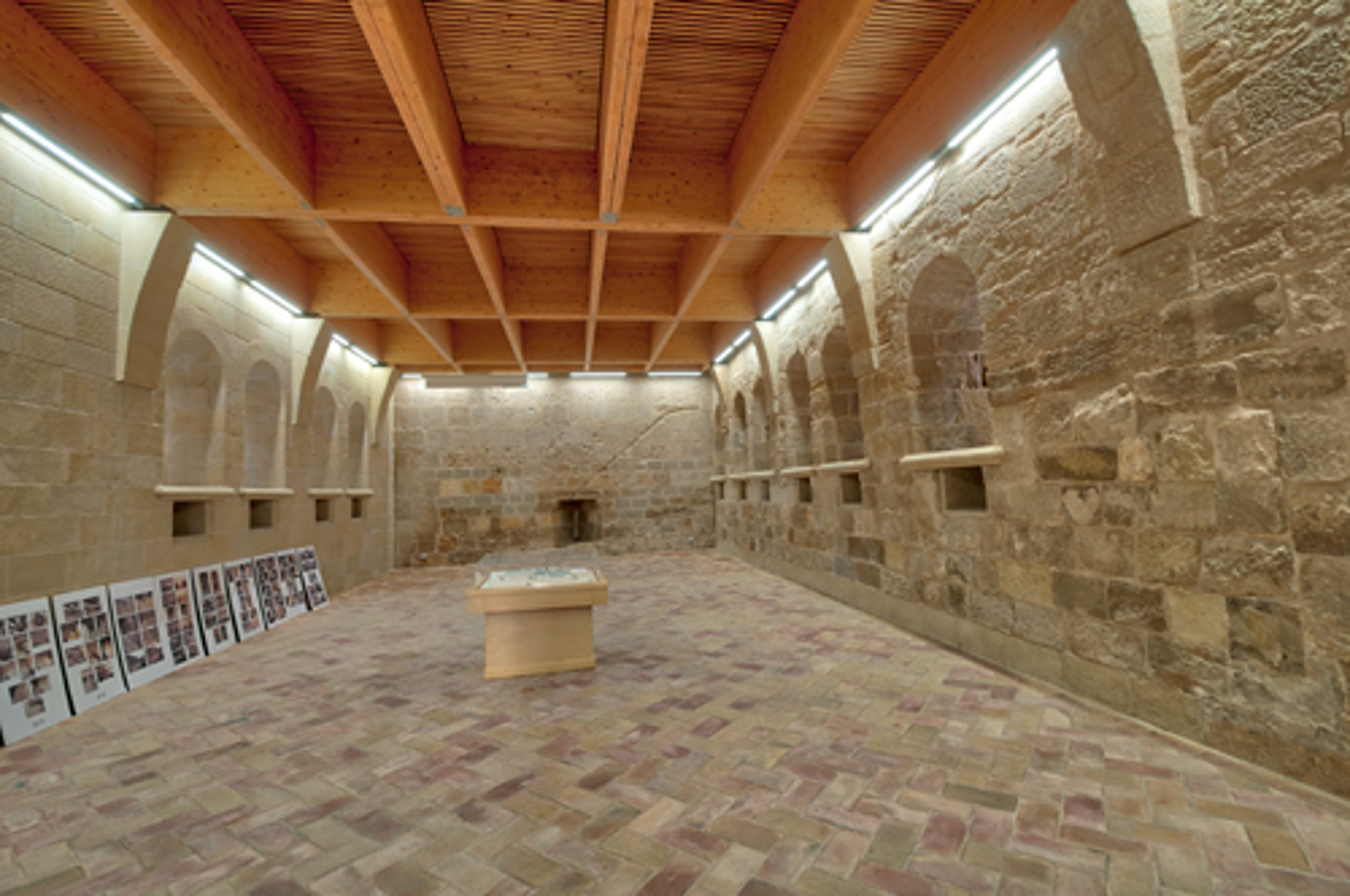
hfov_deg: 100.5
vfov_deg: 77.2
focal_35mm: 15
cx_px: 675
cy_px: 448
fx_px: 562
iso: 1600
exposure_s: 1/8
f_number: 7.1
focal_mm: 10
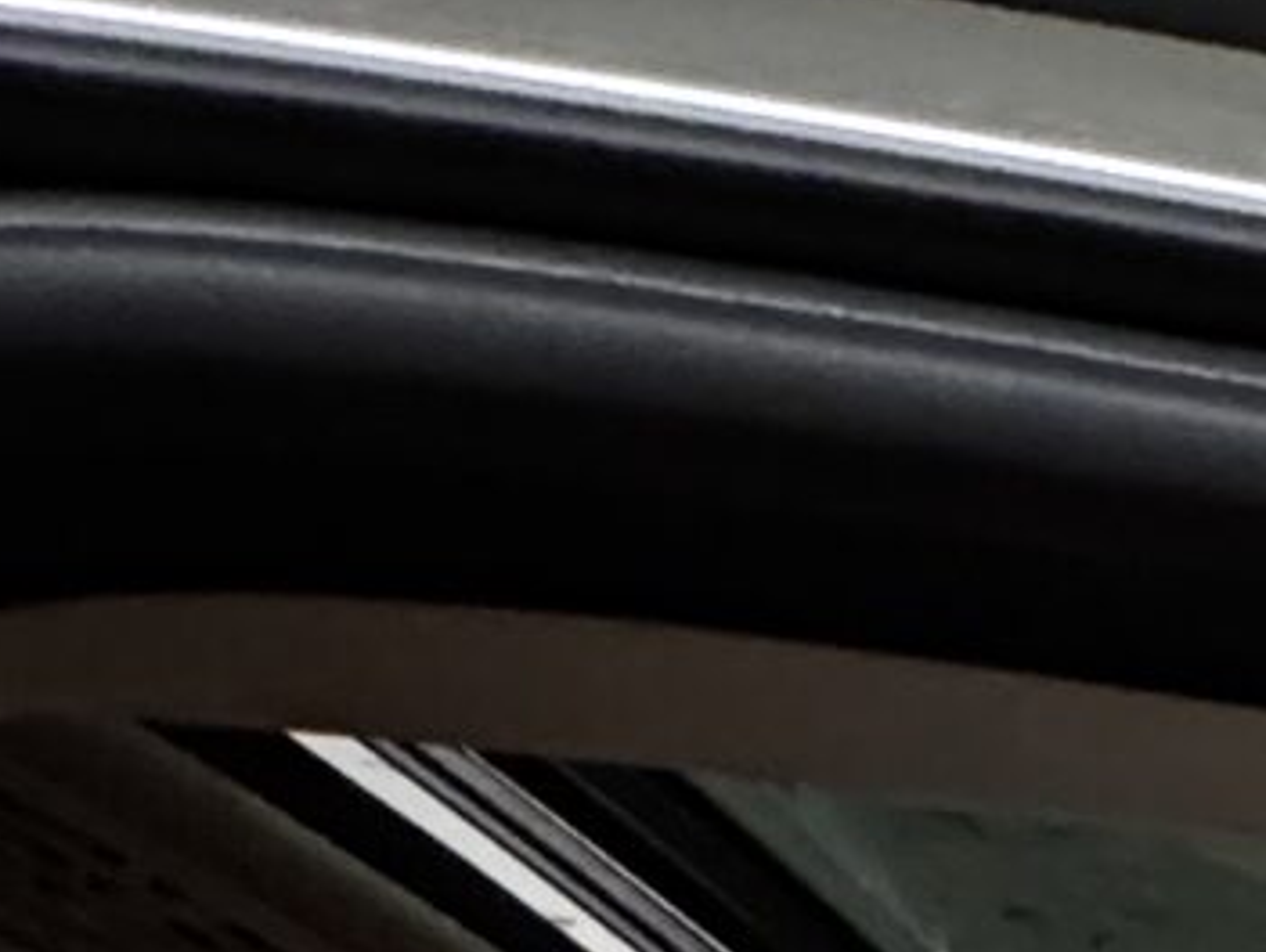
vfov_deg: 9.0
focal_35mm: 102
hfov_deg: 14.1
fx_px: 3734
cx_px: 2943
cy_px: 3437
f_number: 2.2
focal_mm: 2.22
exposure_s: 1/50
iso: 400
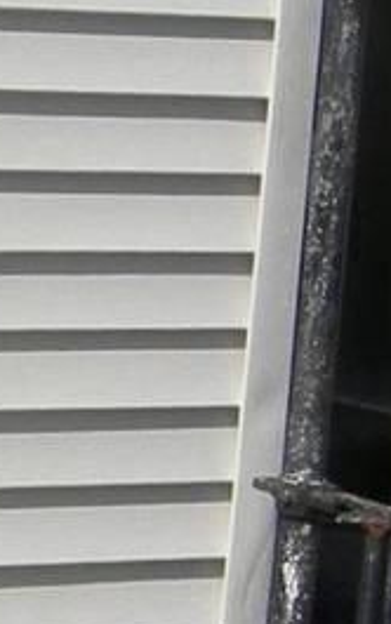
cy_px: 487
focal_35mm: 221
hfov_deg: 5.5
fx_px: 3762
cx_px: -827
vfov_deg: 9.5
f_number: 6.8
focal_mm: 7.5
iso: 64
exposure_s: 1/357
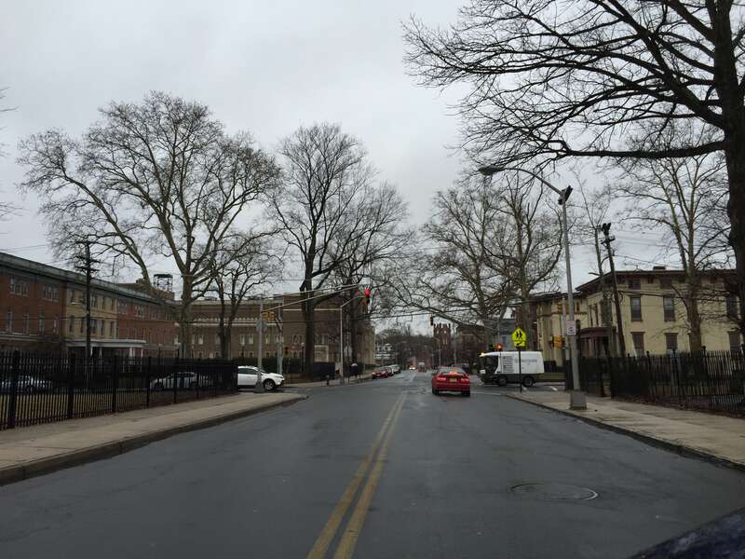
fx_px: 624
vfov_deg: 48.2
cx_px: 372
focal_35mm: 29
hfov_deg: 61.7
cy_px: 280
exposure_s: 1/494
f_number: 2.2
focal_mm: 4.15
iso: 32
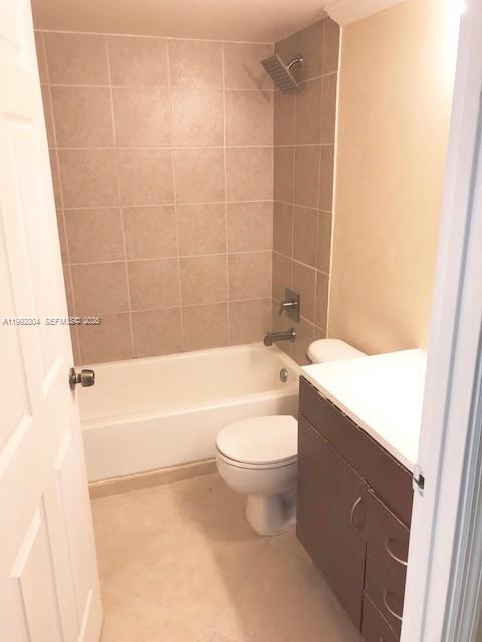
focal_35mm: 28
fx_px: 520
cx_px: 241
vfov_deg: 63.4
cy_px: 321
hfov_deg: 49.7
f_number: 1.8
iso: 40
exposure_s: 1/17
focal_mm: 3.99
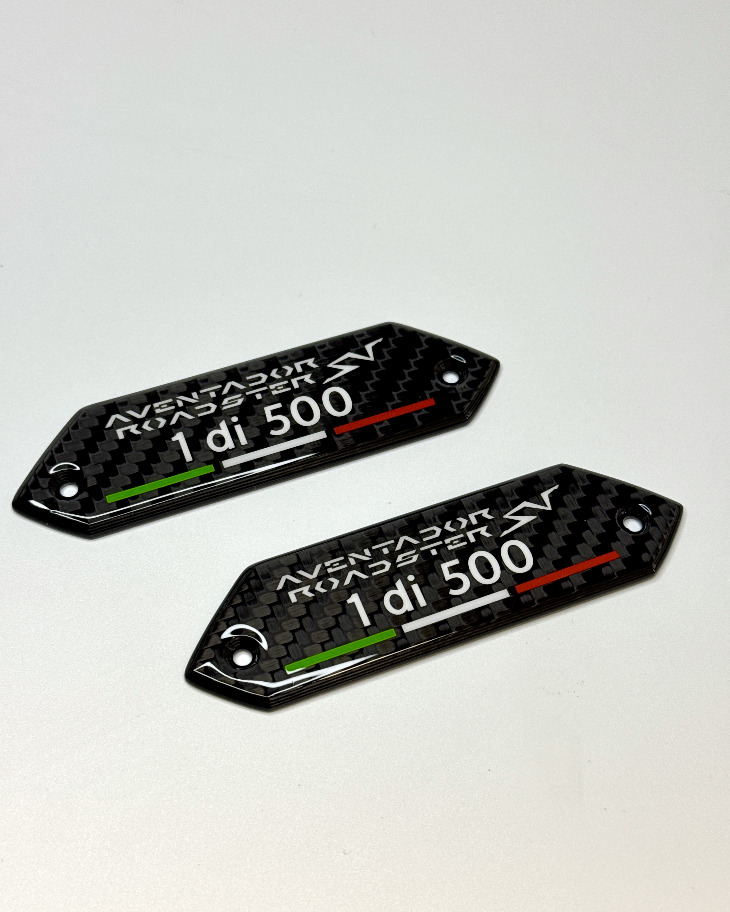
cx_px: 358
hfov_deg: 29.7
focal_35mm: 51
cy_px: 472
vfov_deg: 36.7
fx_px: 1377
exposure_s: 1/100
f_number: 1.78
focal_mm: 6.76
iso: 50
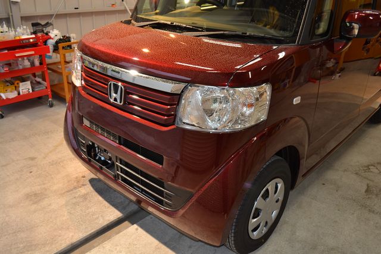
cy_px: 127
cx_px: 190
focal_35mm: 30
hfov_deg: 61.9
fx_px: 318
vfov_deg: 43.6
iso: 400
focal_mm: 20
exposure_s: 1/60
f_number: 4
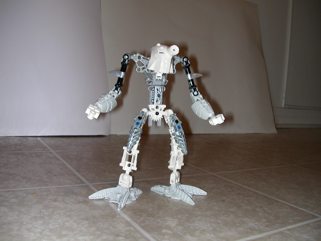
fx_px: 343
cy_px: 120
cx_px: 160
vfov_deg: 38.7
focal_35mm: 37
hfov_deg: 50.1
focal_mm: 5.6
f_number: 2.7
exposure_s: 1/59.9
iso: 100
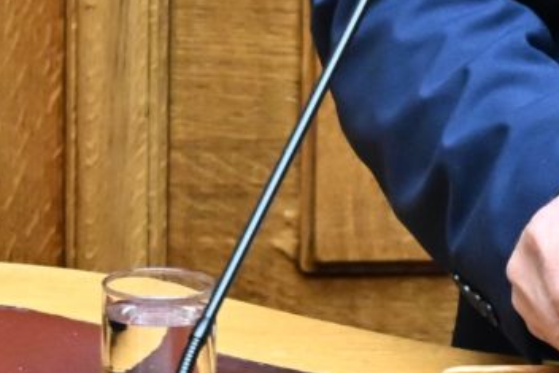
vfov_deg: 0.7
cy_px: -348
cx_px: 1032
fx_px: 29824
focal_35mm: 1920
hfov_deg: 1.1
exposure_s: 1/250
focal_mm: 330
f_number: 6
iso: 4000
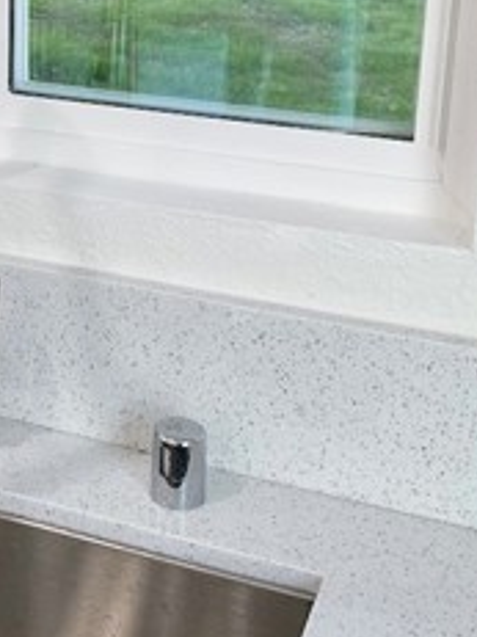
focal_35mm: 72
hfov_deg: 19.2
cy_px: 130
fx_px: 1324
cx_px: -99
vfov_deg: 26.6
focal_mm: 4.25
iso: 50
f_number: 1.8
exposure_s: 1/120
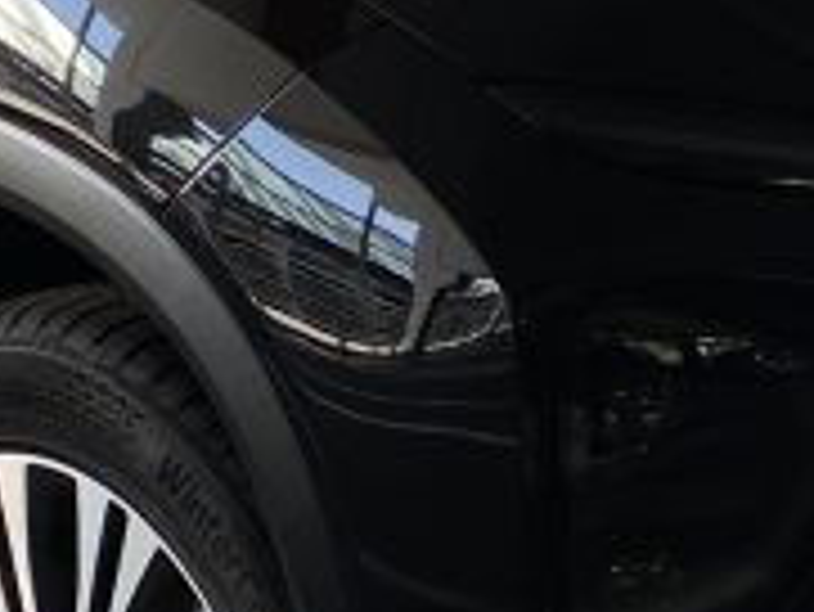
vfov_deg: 8.1
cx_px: 899
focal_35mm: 184
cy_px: 176
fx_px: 4330
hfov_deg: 10.6
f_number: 1.8
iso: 32
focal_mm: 4.25
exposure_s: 1/919
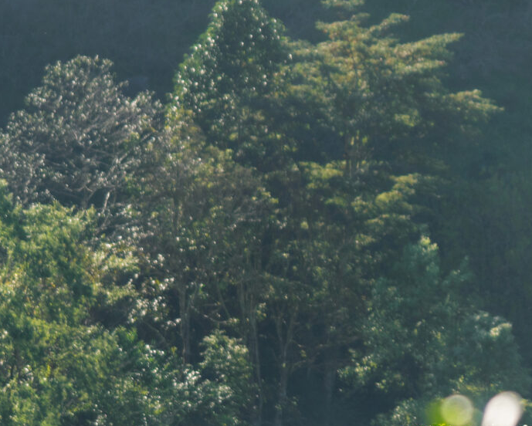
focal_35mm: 366
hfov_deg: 5.2
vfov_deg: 4.2
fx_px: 5766
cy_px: 181
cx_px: 744
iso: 200
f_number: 5
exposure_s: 1/400
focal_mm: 105
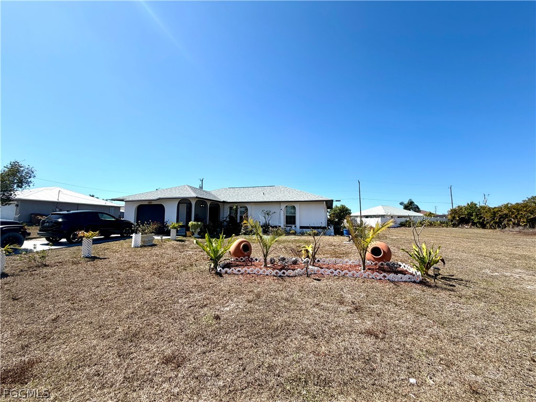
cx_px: 268
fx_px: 217
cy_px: 201
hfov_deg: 102.1
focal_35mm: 14
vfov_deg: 85.7
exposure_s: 1/970
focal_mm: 2.22
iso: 20
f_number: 2.2
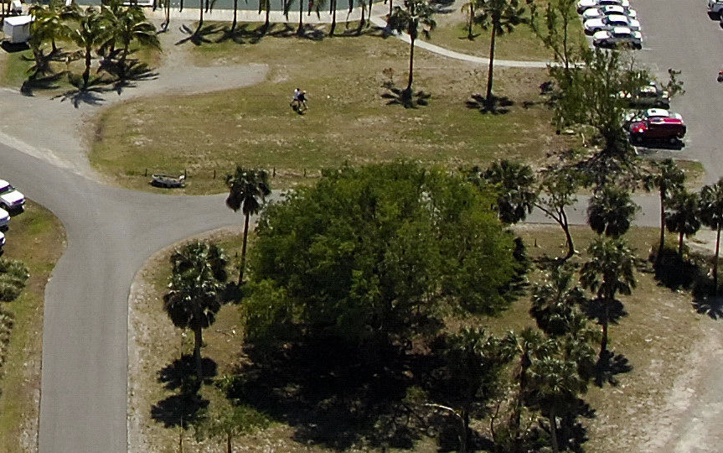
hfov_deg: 11.3
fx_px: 3587
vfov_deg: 7.1
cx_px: -168
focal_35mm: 182
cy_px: -226
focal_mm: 24
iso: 400
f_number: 8
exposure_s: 1/1000
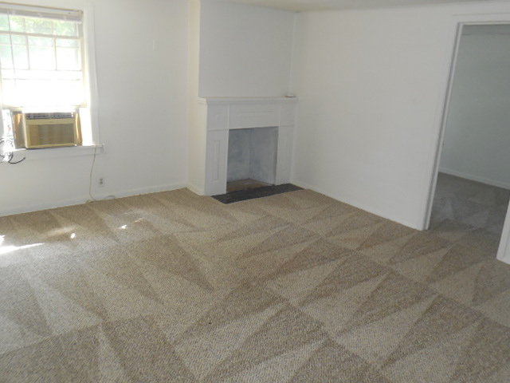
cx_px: 255
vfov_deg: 46.8
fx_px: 442
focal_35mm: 30
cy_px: 192
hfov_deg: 60.0
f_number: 3.8
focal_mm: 5.3
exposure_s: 1/25
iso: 320
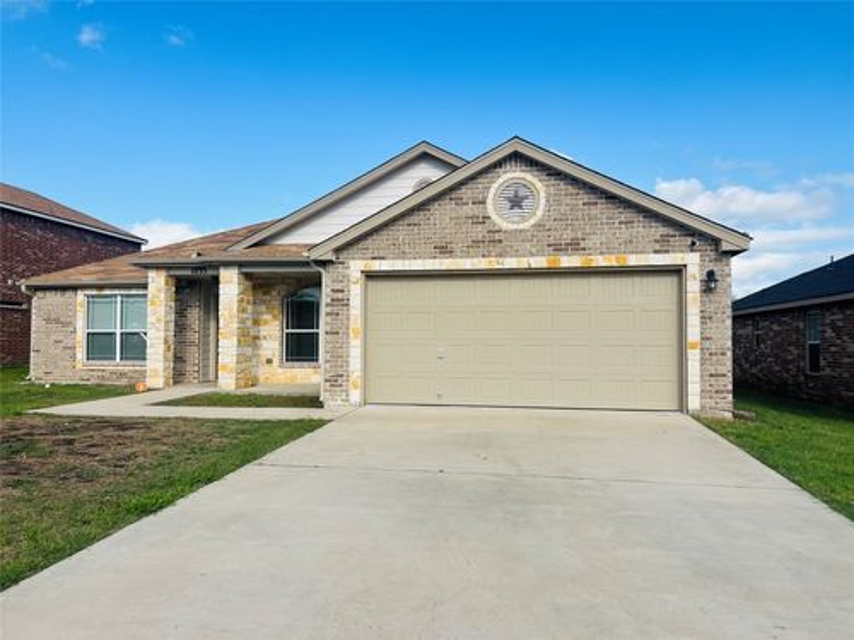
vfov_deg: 53.1
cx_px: 427
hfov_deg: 67.3
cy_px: 320
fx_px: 641
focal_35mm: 26
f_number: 1.5
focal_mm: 5.7
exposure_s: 1/4115
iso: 50
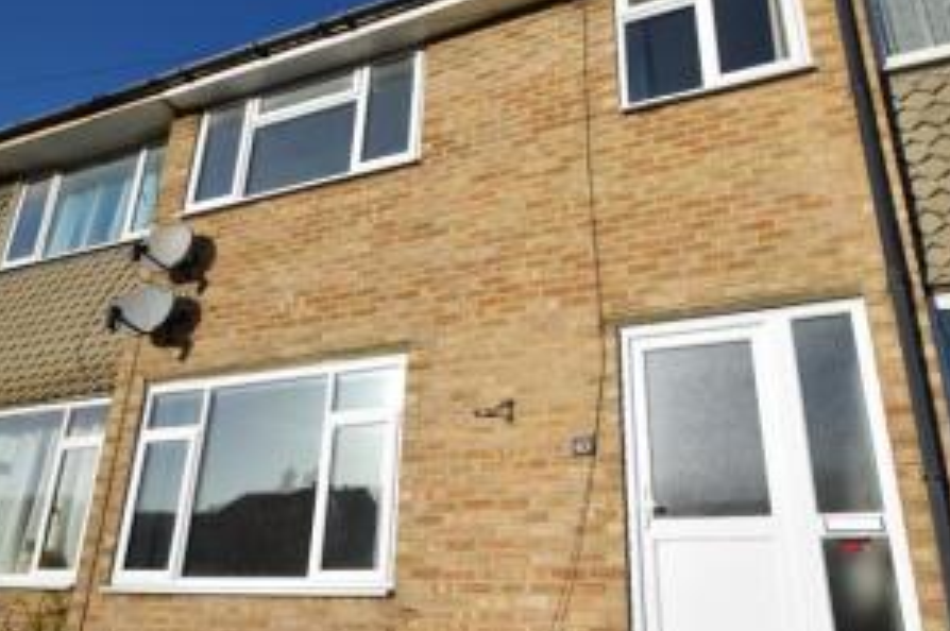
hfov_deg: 73.4
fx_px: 633
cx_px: 545
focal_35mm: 24
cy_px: 343
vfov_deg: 53.0
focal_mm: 10
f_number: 10
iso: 200
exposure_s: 1/400
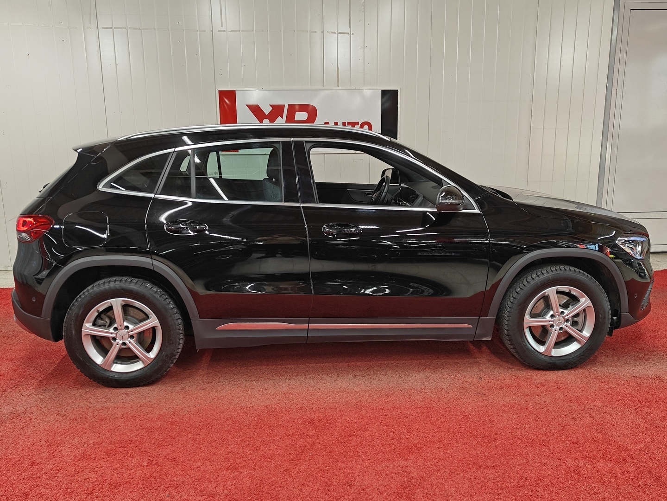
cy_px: 250
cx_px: 334
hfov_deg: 60.0
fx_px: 578
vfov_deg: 46.8
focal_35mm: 30
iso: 80
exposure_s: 1/83
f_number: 1.8
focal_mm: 5.59
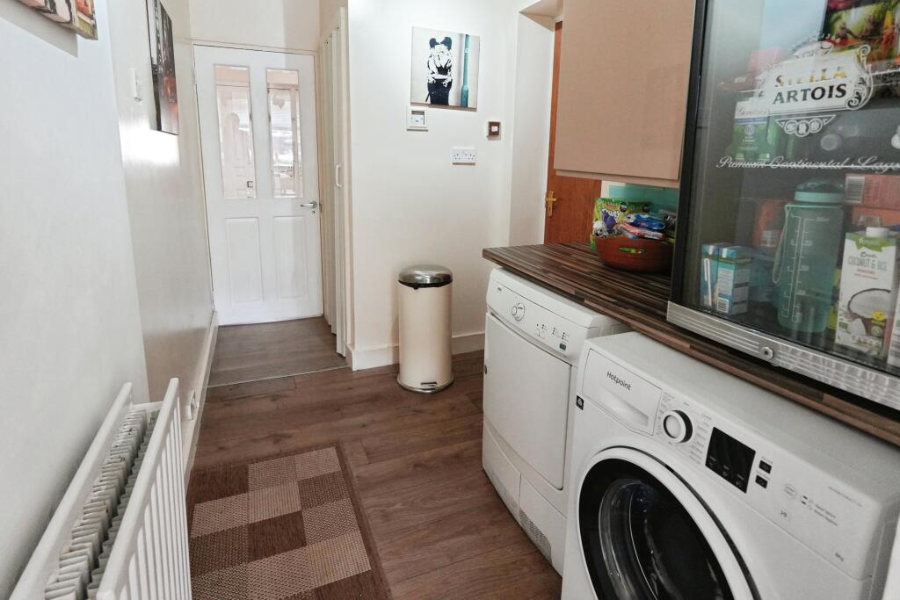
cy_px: 300
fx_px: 488
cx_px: 450
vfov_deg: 63.2
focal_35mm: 20
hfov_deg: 85.4
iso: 2000
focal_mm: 13
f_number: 4
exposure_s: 1/160
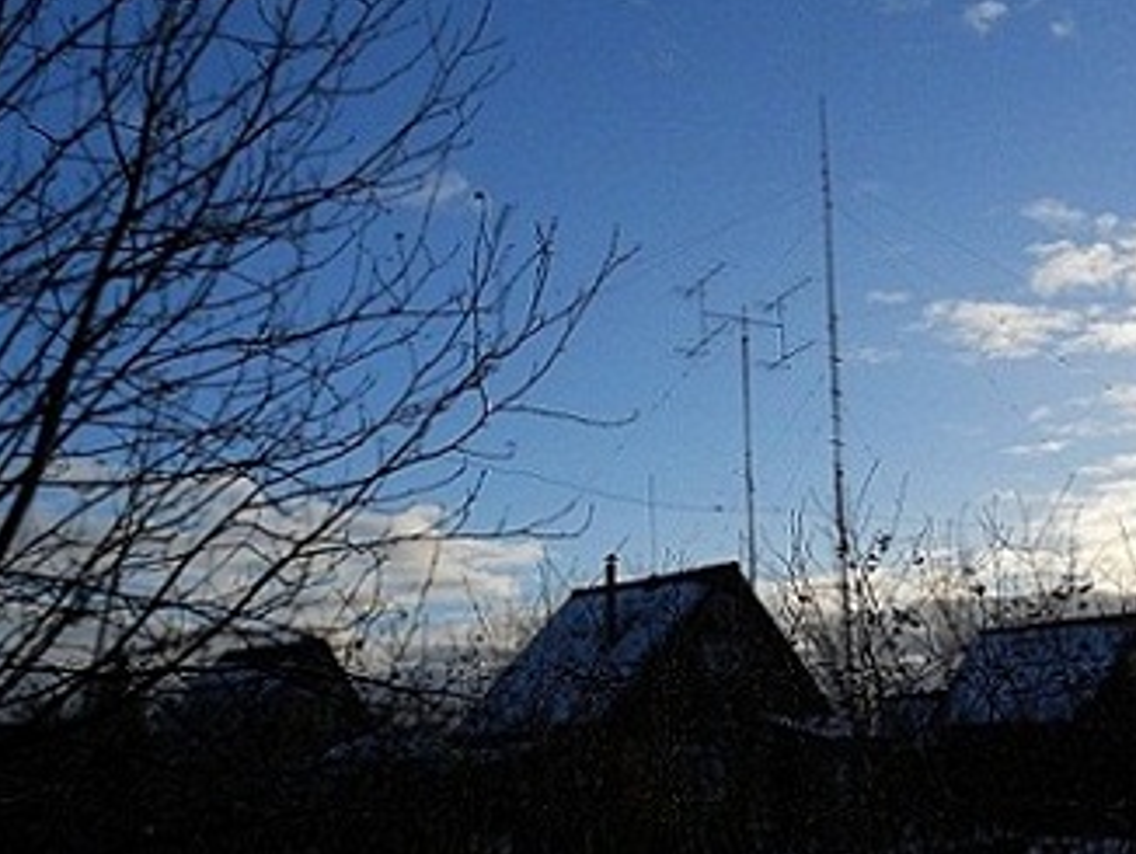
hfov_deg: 45.2
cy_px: 403
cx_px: 734
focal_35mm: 41
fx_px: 1346
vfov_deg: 35.2
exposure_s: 1/1250
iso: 80
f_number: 3.4
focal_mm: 5.3
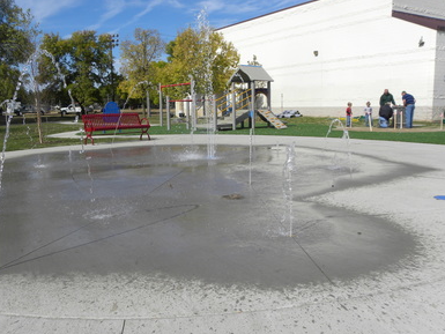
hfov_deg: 56.5
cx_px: 187
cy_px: 175
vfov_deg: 44.2
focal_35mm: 32
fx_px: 411
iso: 64
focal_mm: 4.6
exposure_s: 1/402
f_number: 6.3
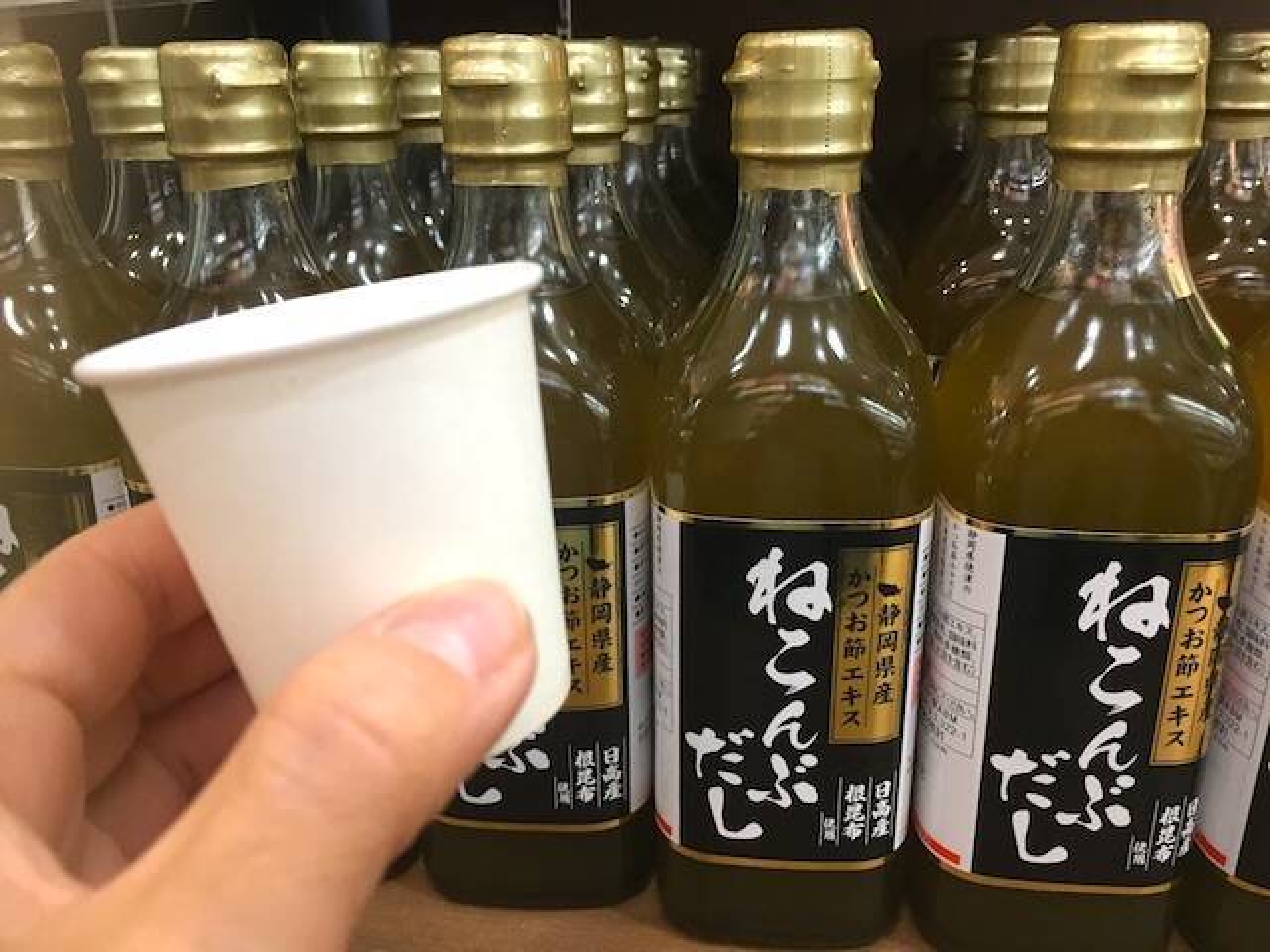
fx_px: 1064
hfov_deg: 61.7
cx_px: 635
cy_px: 476
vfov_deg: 48.2
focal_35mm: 29
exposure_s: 1/30
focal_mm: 4.15
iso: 160
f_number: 2.2
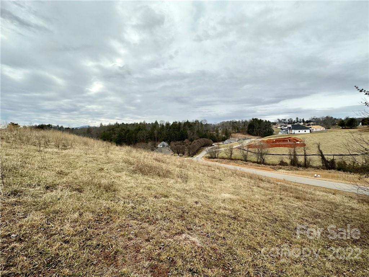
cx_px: 184
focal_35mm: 14
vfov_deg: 85.7
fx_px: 149
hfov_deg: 102.1
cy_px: 138
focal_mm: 2.22
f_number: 2.2
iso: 50
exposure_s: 1/1221
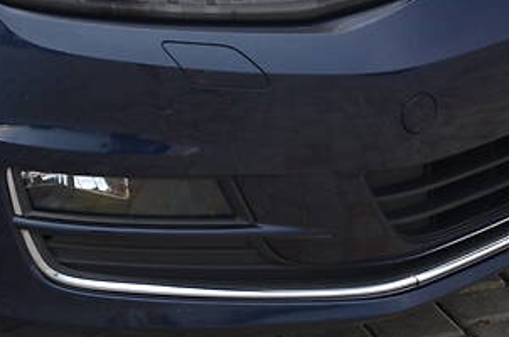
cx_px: 150
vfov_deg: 8.5
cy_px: -44
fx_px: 2243
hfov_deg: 12.9
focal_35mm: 159
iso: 400
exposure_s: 1/60
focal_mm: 40
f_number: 4.5
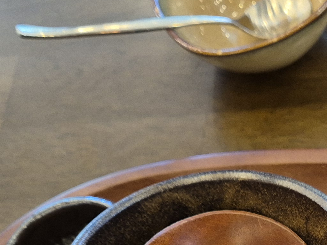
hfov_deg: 21.4
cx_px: 281
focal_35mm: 90
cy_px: 408
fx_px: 850
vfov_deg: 14.8
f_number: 1.8
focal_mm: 5.4
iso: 160
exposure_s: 1/120
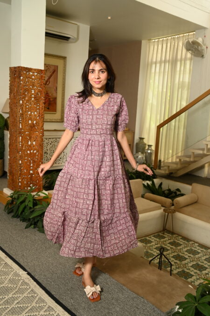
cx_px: 105
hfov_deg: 38.3
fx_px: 302
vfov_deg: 55.1
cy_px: 158
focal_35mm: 34
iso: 640
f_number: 7.1
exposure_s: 1/160
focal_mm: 34.5
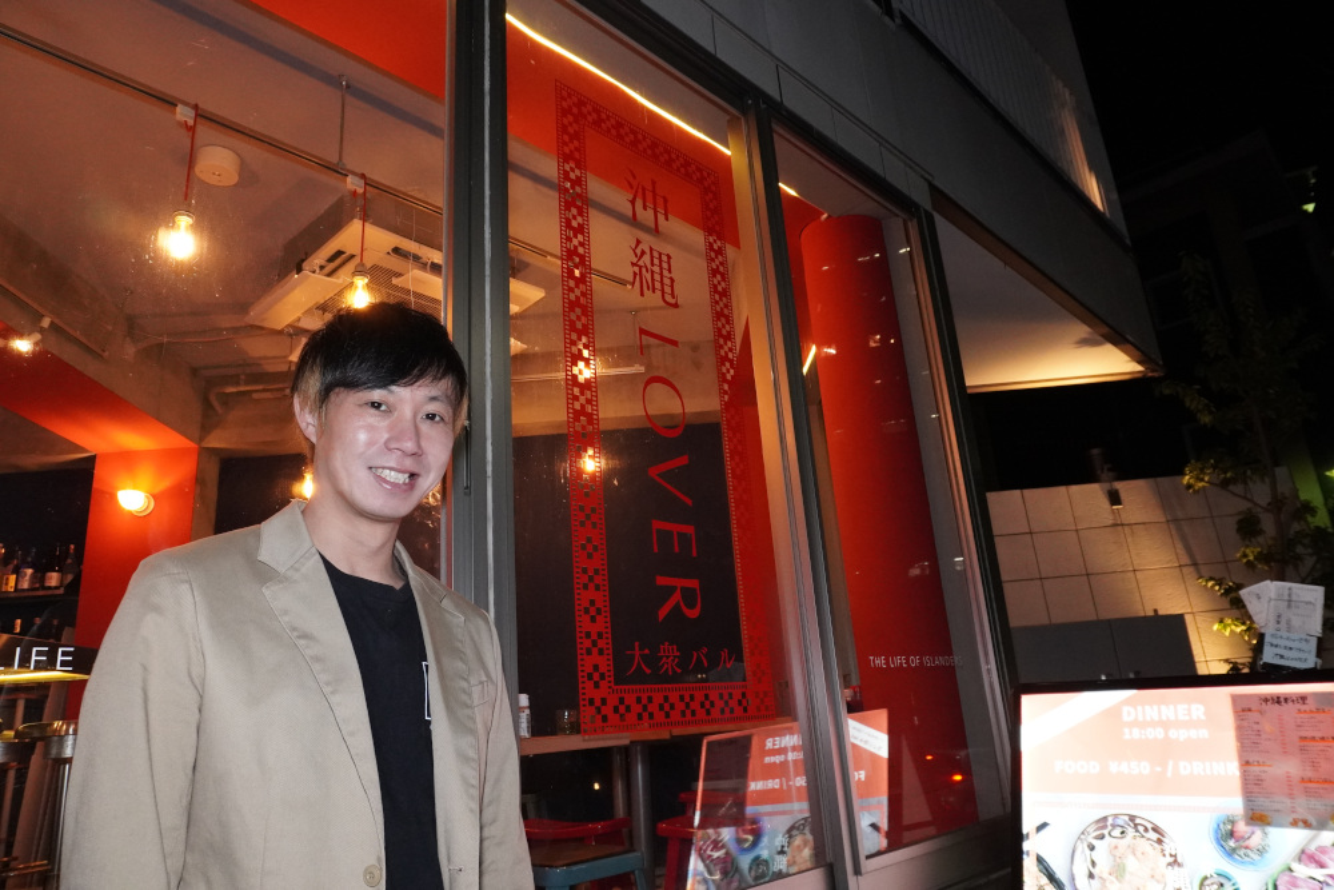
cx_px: 667
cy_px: 445
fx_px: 889
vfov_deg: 53.1
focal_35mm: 24
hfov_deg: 73.7
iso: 3200
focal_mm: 16
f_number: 7.1
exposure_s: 1/80
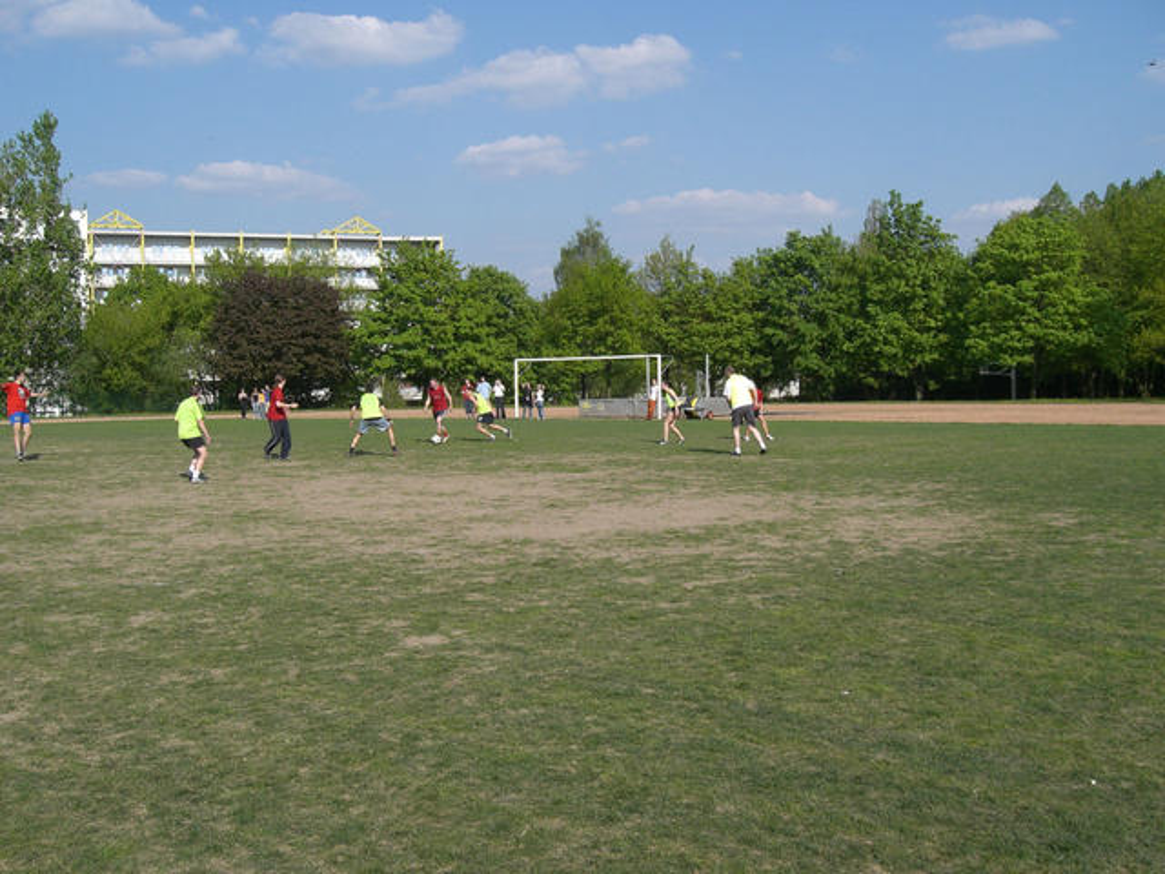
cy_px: 437
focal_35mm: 38
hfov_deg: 49.0
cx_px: 582
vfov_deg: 37.7
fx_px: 1279
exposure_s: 1/640
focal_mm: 6.3
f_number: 4.4
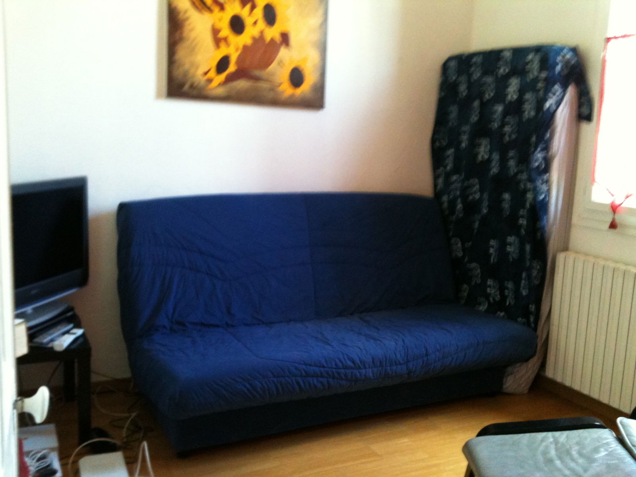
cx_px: 318
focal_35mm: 35
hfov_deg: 52.6
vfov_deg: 40.7
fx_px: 643
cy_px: 238
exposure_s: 1/15
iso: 200
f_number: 2.8
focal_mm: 3.85
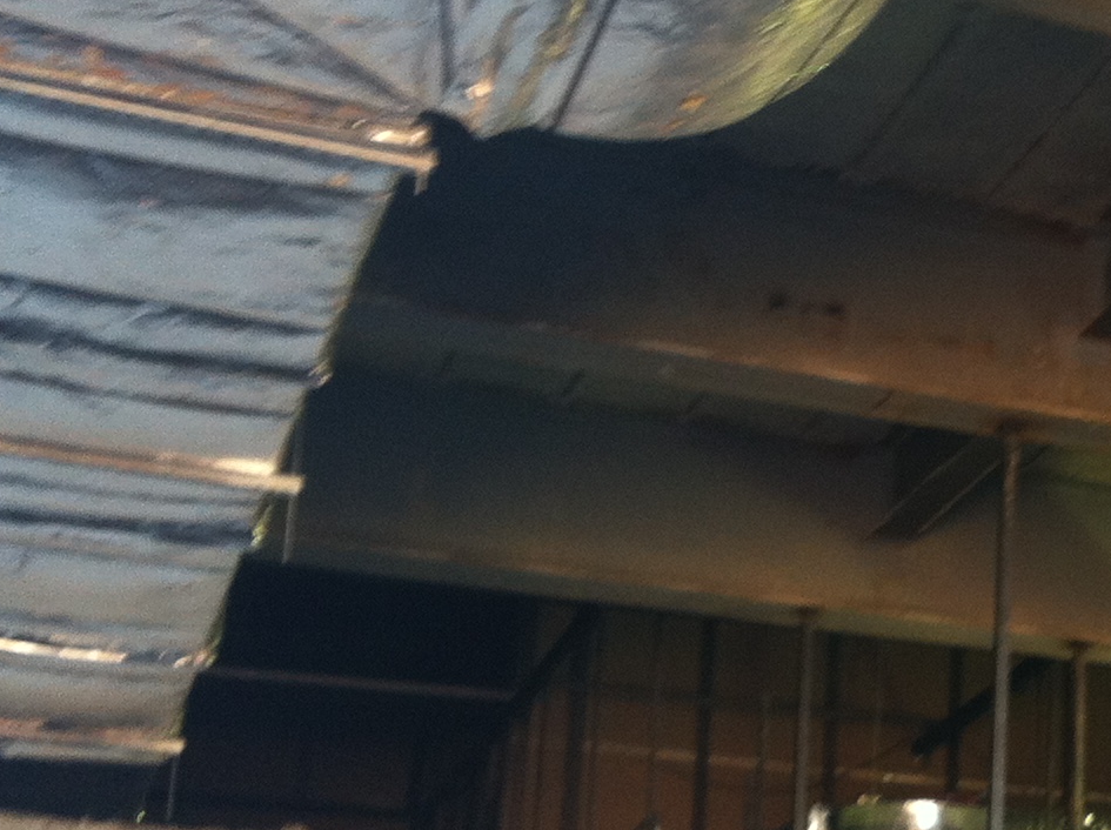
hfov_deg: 19.8
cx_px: 1127
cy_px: 473
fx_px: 3077
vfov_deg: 15.4
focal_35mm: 96
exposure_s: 1/30
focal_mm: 3.85
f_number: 2.8
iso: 80
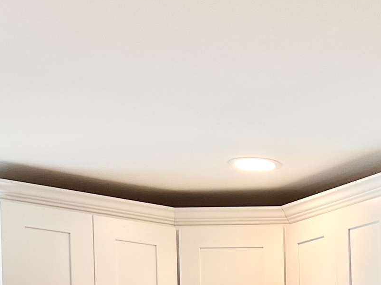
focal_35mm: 100
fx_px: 1100
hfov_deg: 17.3
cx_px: 602
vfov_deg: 13.5
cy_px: 488
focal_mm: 5.1
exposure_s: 1/120
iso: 80
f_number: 1.6
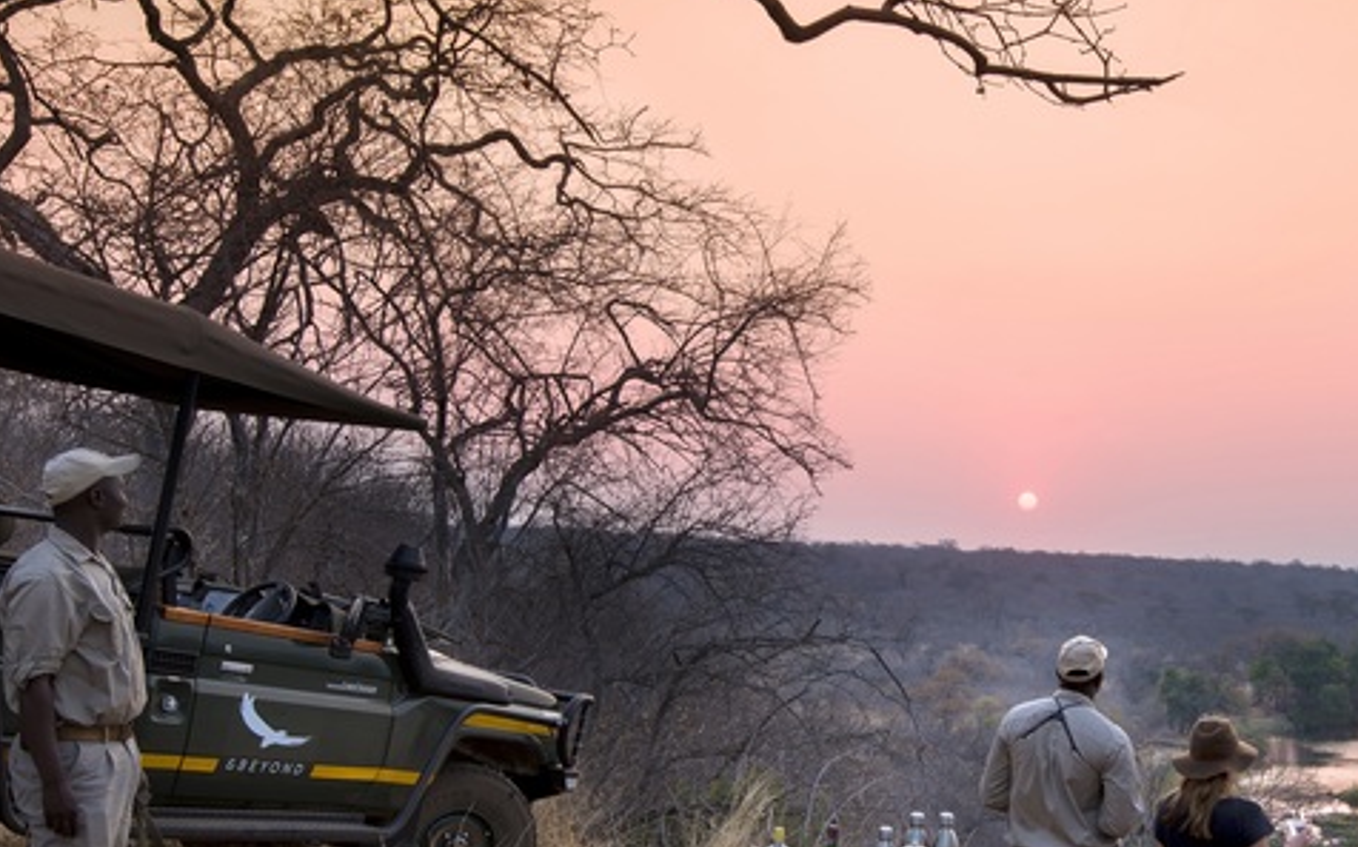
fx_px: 1887
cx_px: 964
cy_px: 538
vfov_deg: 25.2
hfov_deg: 38.9
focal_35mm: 51
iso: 200
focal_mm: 28
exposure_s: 1/20
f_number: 9.5
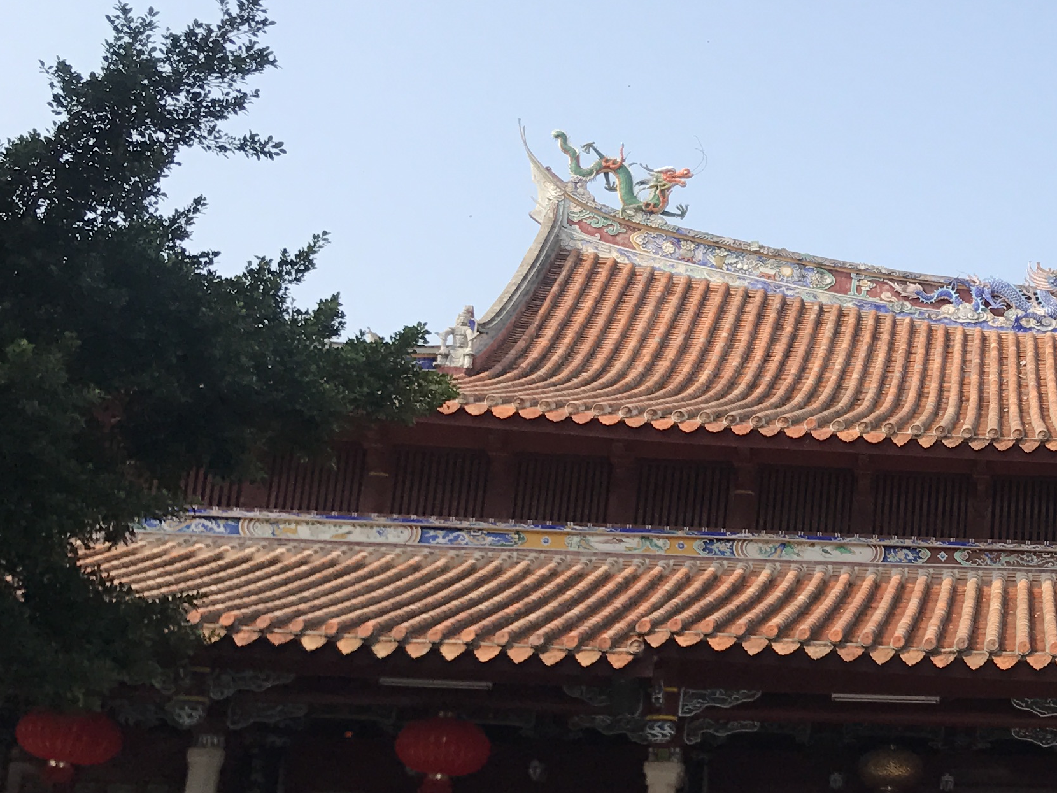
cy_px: 435
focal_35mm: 68
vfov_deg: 21.6
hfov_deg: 25.7
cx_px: 1262
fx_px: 2076
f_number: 1.8
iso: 20
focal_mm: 3.99
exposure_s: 1/1773
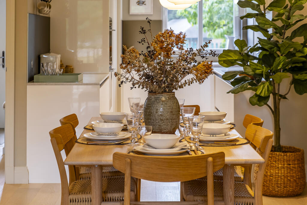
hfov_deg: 24.5
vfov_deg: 16.5
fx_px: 708
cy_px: 102
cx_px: 154
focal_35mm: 83
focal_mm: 55
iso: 500
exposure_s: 1/105
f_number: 4
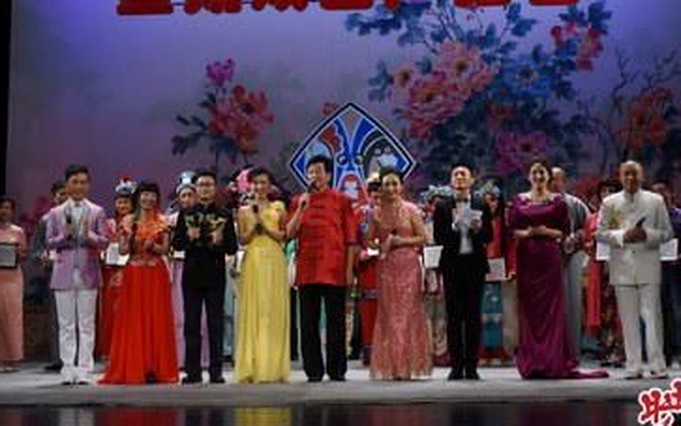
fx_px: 1374
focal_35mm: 74
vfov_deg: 17.6
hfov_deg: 27.8
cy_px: 146
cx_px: 326
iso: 400
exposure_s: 1/320
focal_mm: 32
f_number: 4.5
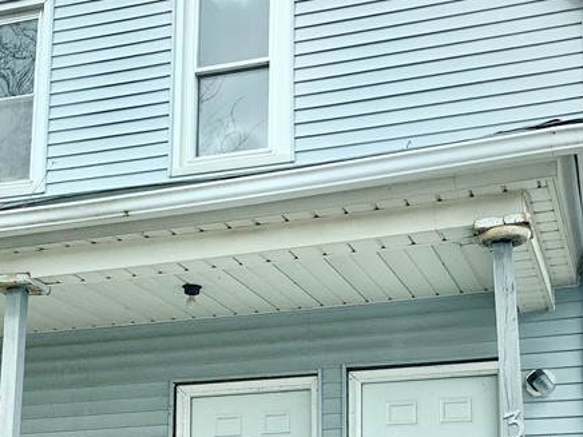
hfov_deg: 31.7
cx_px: 312
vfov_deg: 23.3
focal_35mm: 61
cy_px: 402
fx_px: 1027
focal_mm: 4.25
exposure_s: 1/1021
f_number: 1.8
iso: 25
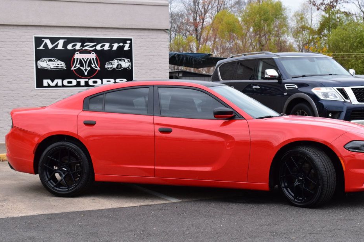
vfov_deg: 20.6
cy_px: 133
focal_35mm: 66
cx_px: 192
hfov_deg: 30.5
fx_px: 667
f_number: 9
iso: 400
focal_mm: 40
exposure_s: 1/160
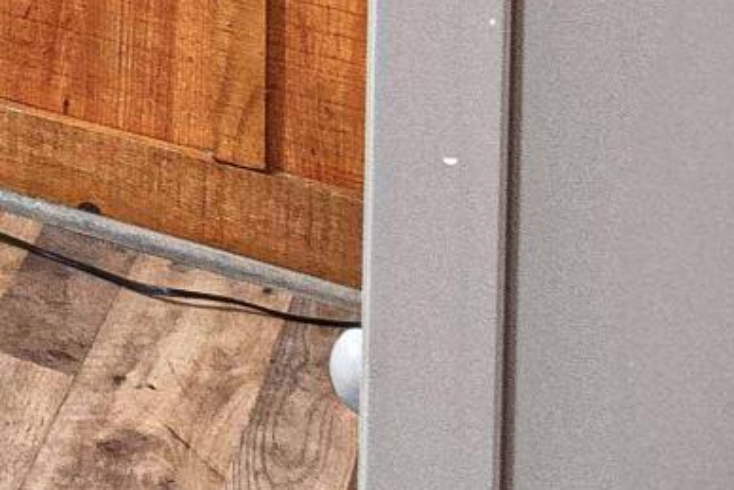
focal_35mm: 116
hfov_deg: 10.8
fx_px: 2366
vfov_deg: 9.4
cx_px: -1551
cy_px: -957
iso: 500
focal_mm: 10
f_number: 8
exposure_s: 1/1.67
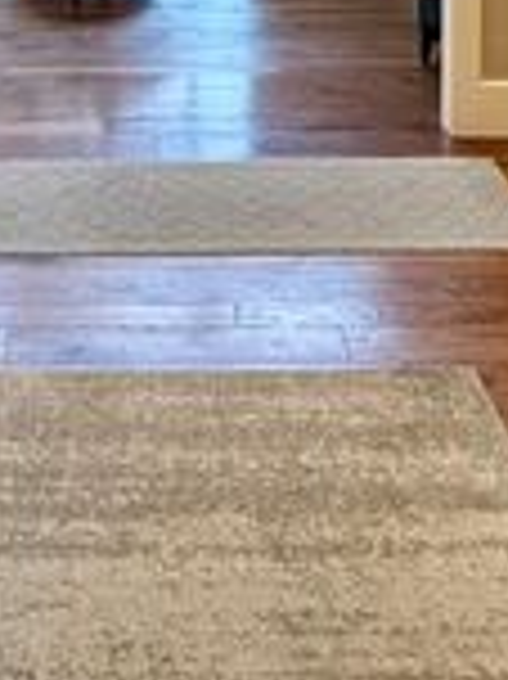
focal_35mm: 62
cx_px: 135
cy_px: -299
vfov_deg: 25.0
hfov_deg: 23.4
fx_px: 1215
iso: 400
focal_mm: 2.22
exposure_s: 1/120
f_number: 2.2
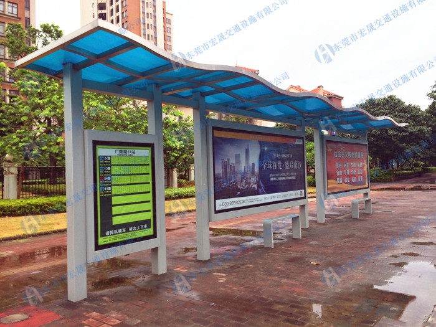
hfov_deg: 61.7
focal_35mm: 29
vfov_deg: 48.2
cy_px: 164
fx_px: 365
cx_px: 218
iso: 32
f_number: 2.2
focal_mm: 4.15
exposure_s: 1/933
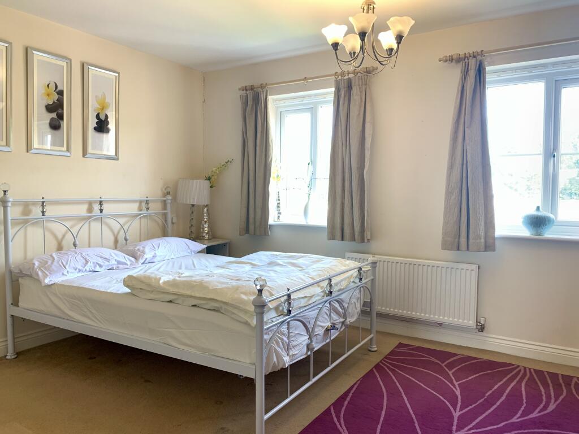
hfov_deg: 67.3
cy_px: 217
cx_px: 290
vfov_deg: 53.1
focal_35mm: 26
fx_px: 435
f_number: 1.8
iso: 125
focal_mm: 4.25
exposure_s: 1/60
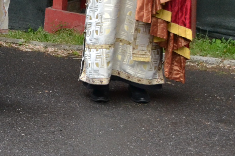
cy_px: -62
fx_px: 1113
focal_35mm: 170
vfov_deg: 7.9
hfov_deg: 11.2
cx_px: -189
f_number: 5.6
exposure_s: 1/400
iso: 800
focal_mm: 23
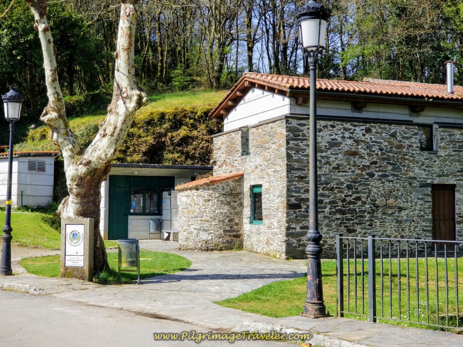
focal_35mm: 52
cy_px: 174
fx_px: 696
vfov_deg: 28.0
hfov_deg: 36.8
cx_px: 232
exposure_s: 1/552
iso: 25
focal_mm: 6
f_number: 2.4
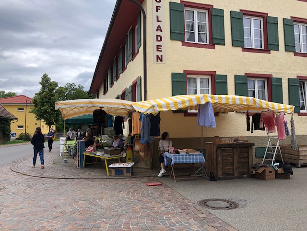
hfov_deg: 63.4
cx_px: 154
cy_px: 116
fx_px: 248
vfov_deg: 49.7
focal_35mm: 28
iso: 20
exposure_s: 1/813
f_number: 1.8
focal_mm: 3.99
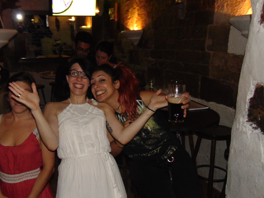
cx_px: 91
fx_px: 259
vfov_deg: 41.8
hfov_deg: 53.1
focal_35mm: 34
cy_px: 101
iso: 200
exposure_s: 1/8
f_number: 3
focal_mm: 4.5
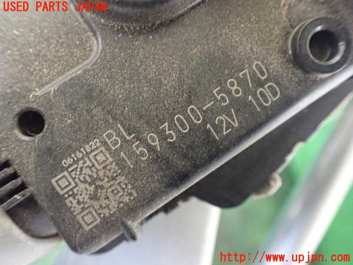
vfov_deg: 46.8
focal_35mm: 30
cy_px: 132
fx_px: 306
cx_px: 176
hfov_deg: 60.0
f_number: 2.3
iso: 1000
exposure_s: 1/30
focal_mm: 5.4
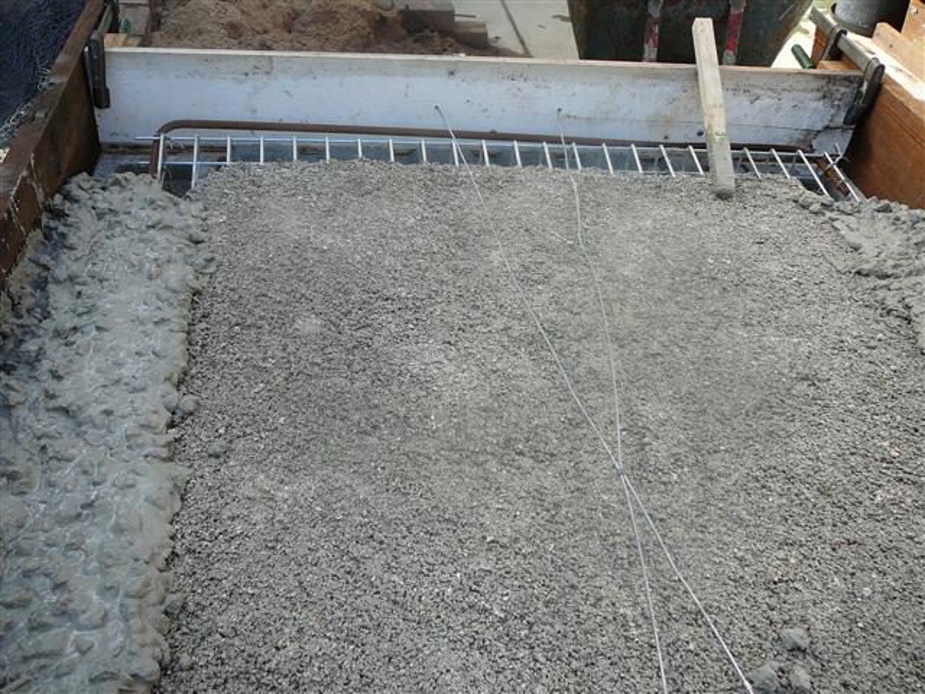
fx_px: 935
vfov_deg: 40.7
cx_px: 462
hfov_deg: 52.6
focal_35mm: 35
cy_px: 347
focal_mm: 5.2
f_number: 2.8
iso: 80
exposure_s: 1/200
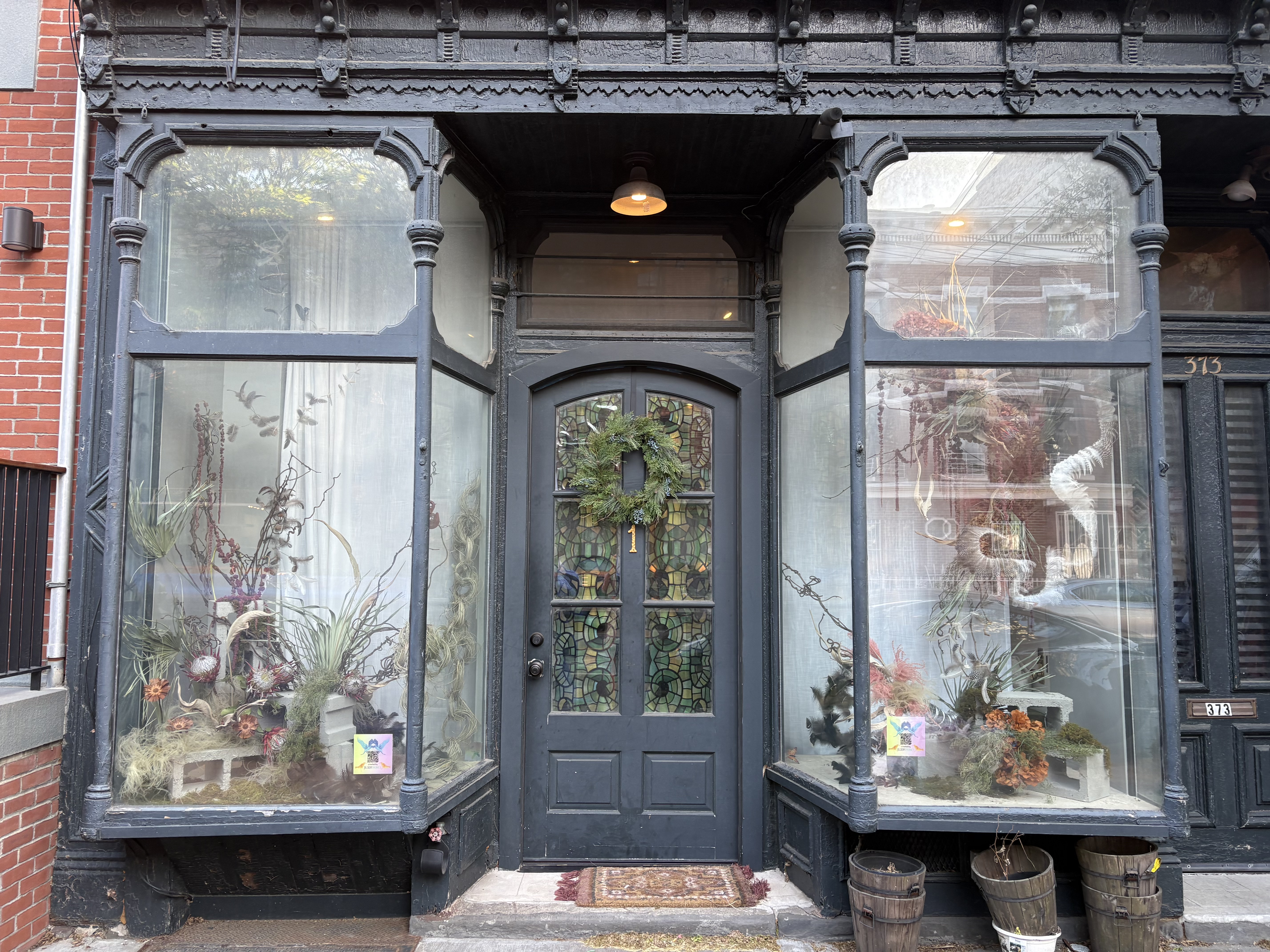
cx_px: 635
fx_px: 954
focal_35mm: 26
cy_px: 476
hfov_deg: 67.3
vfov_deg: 53.1
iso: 64
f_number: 1.6
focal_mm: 5.96
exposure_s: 1/120
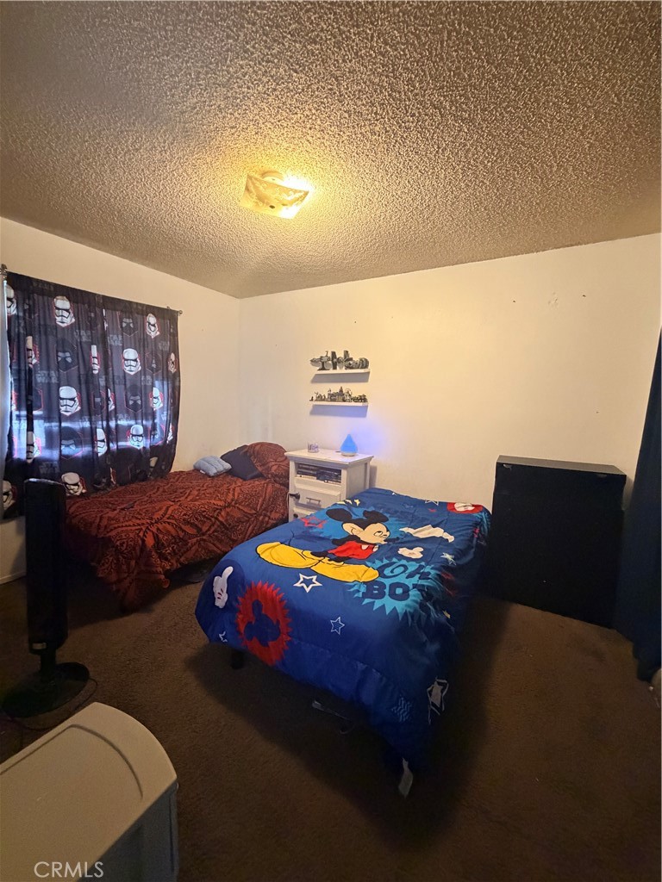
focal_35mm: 14
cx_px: 331
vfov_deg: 102.1
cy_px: 441
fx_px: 357
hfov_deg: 85.7
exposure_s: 1/60
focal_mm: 2.22
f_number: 2.2
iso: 800
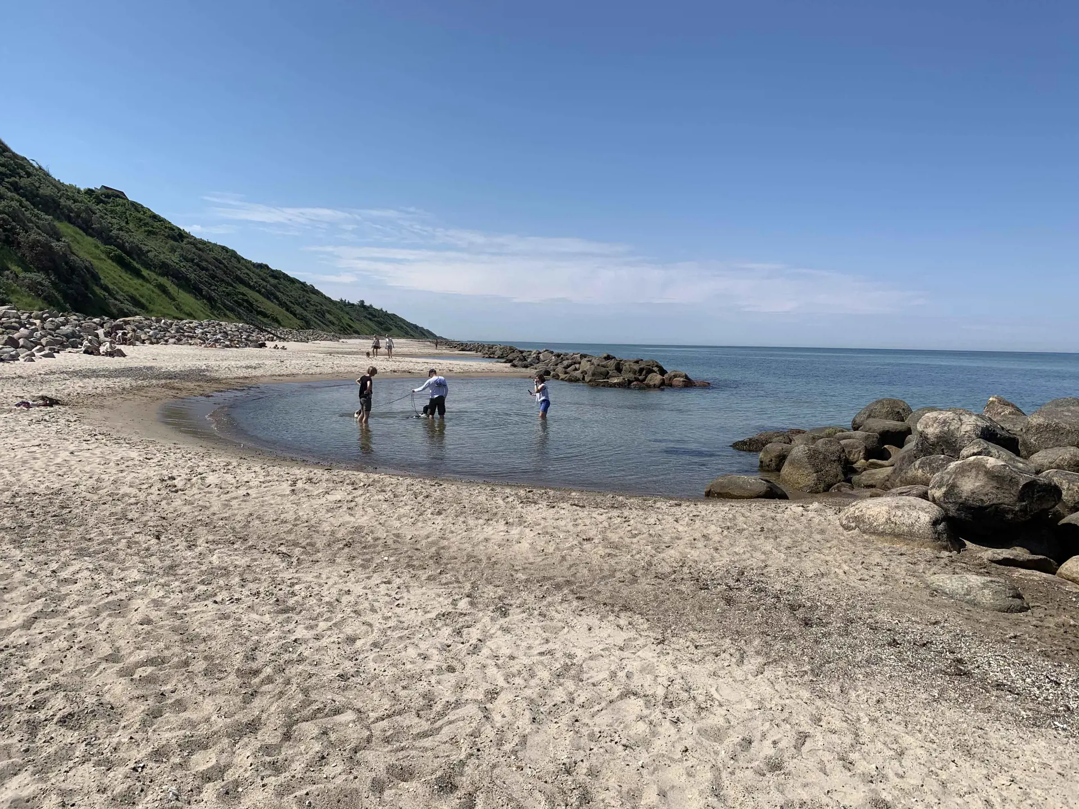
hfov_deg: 67.3
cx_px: 540
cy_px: 404
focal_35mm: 26
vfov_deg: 53.1
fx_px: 810
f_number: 1.8
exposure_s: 1/3086
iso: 25
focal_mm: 4.25
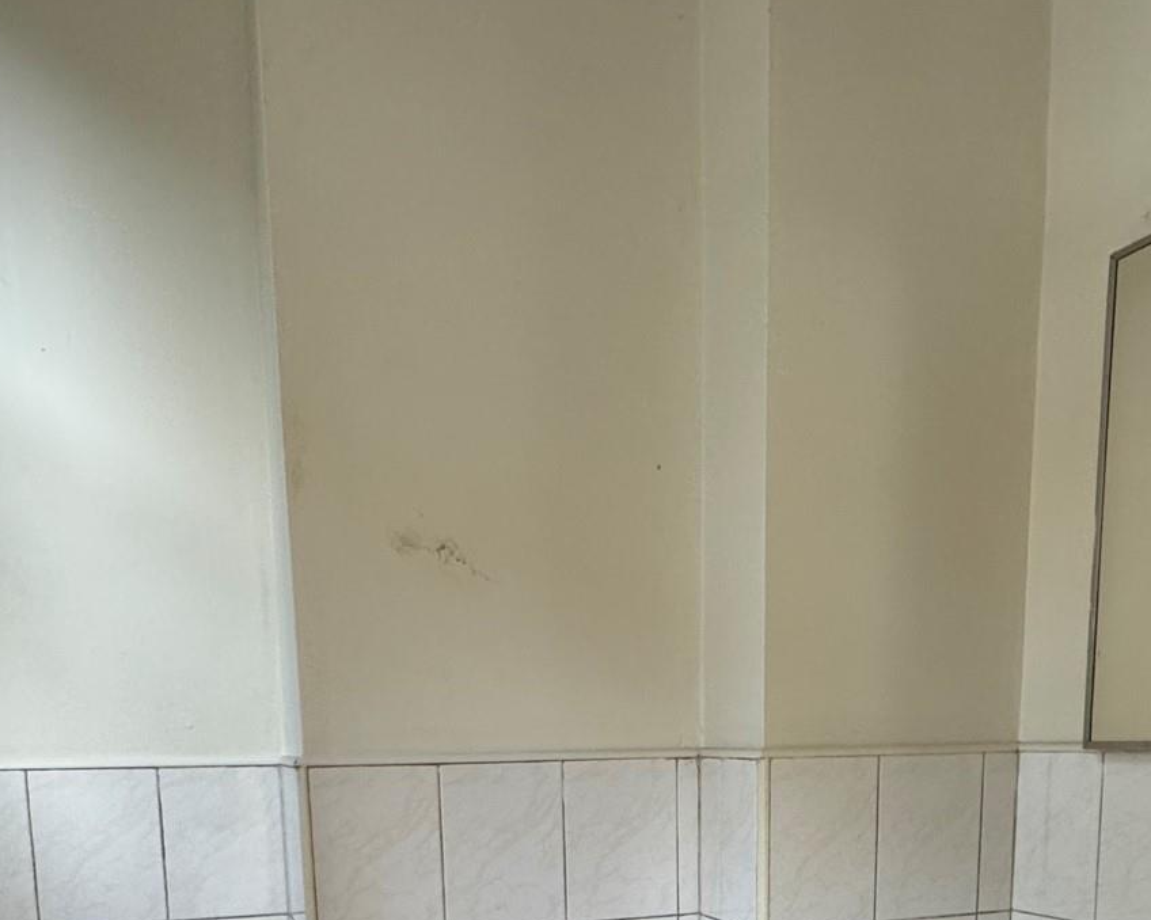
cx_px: 586
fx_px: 1124
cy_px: 917
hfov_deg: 54.2
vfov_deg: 39.4
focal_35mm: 33
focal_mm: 2.22
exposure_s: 1/120
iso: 250
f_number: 2.2
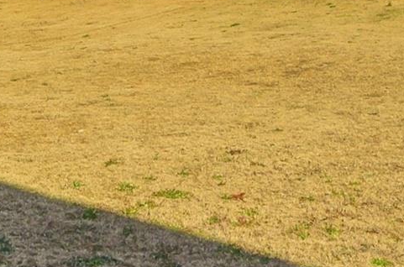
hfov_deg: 26.0
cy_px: -30
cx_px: 220
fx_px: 873
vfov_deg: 16.8
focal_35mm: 78
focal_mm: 10
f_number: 9
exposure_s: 1/1000
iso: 250
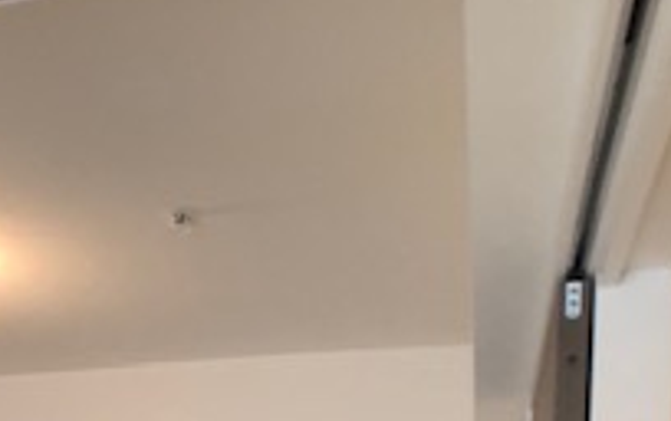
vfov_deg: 12.8
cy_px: 766
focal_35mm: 93
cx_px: -46
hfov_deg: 21.3
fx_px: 1703
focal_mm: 3.99
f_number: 1.8
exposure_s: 1/33
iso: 32
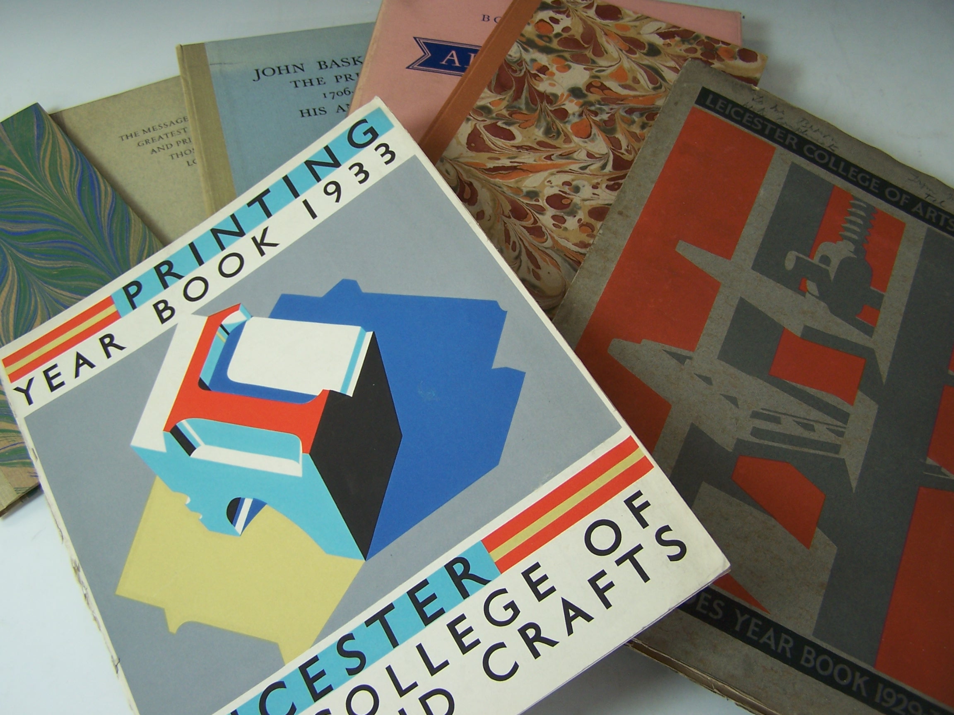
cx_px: 477
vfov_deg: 37.7
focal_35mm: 38
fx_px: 1047
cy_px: 358
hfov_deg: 49.0
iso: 80
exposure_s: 1/60
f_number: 2.8
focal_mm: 6.3
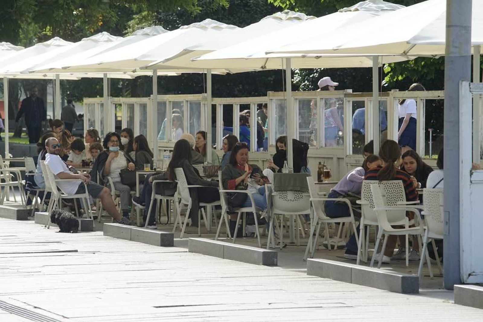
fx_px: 2683
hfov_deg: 10.3
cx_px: 242
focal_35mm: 200
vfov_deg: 6.9
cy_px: 161
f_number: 9
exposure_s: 1/200
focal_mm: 200
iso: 200
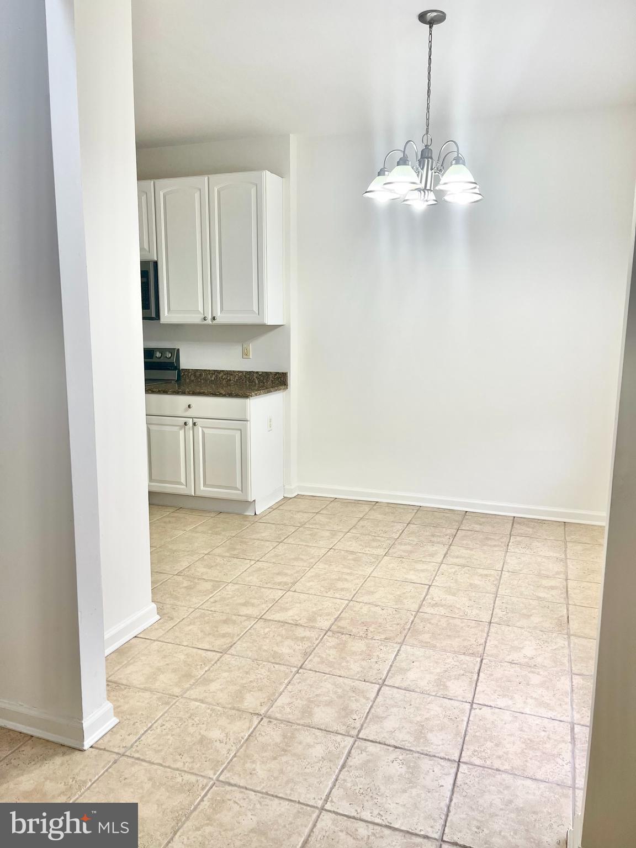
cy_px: 424
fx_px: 612
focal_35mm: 25
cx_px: 318
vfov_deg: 69.4
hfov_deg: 54.9
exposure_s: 1/120
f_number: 1.6
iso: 64
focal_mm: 5.1
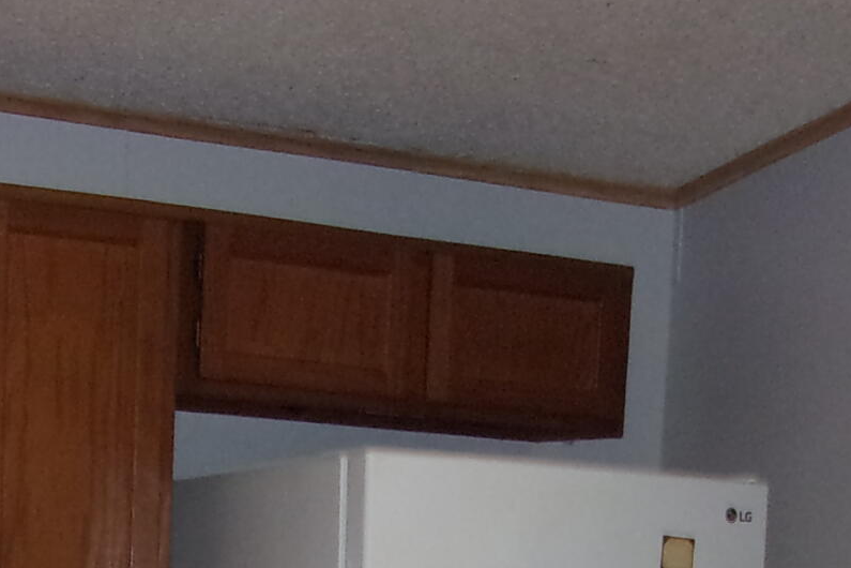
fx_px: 2506
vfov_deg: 12.0
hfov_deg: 19.3
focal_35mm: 106
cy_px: 1003
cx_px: 422
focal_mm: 4.9
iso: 200
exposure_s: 1/34
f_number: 3
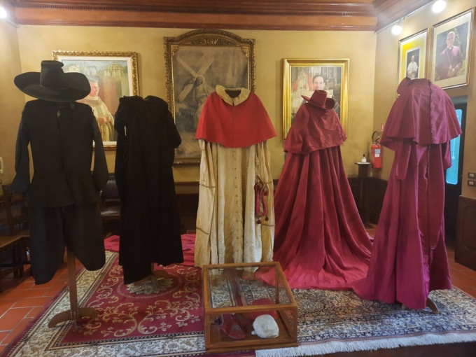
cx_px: 238
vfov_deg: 54.9
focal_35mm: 25
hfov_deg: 69.4
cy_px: 178
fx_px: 344
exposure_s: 1/30
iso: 320
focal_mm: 4.6
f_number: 2
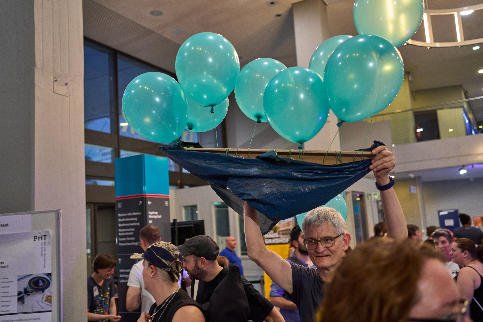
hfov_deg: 54.4
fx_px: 470
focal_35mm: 35
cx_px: 242
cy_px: 161
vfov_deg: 37.9
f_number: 2.8
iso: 1000
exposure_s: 1/125
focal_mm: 35
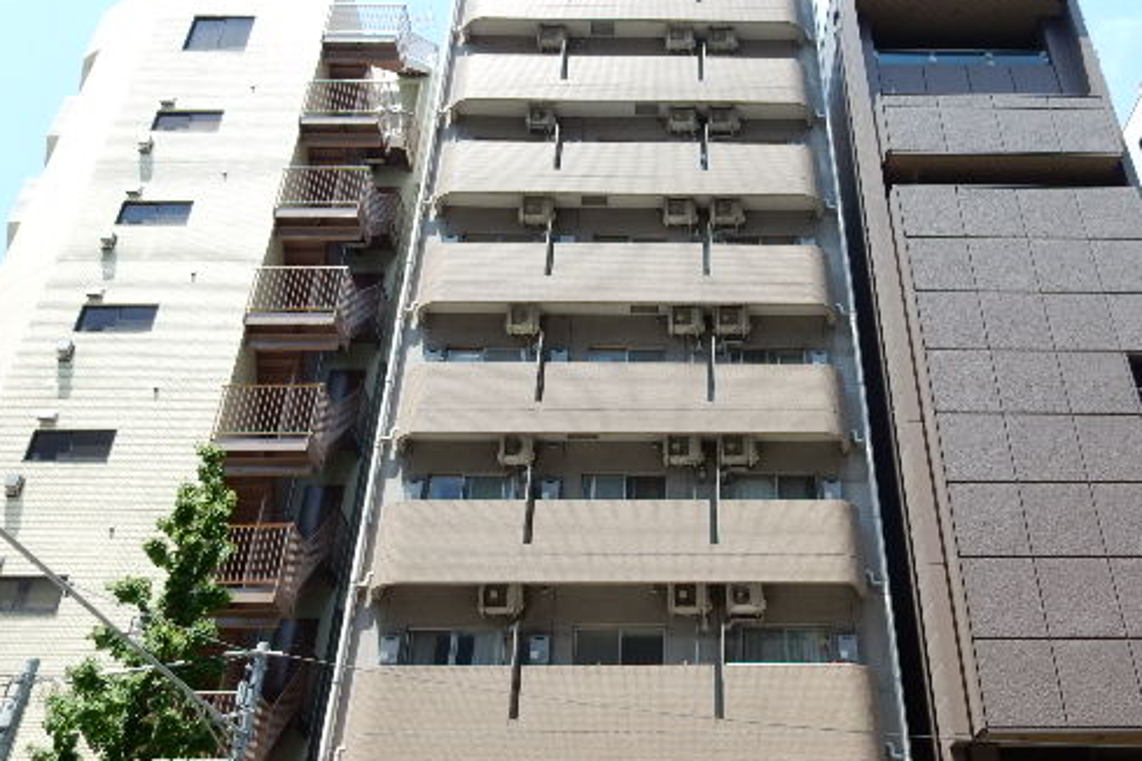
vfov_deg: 38.4
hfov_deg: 55.3
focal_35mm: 34
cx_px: 694
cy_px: 245
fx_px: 1078
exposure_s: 1/400
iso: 125
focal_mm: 4.5
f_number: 3.7
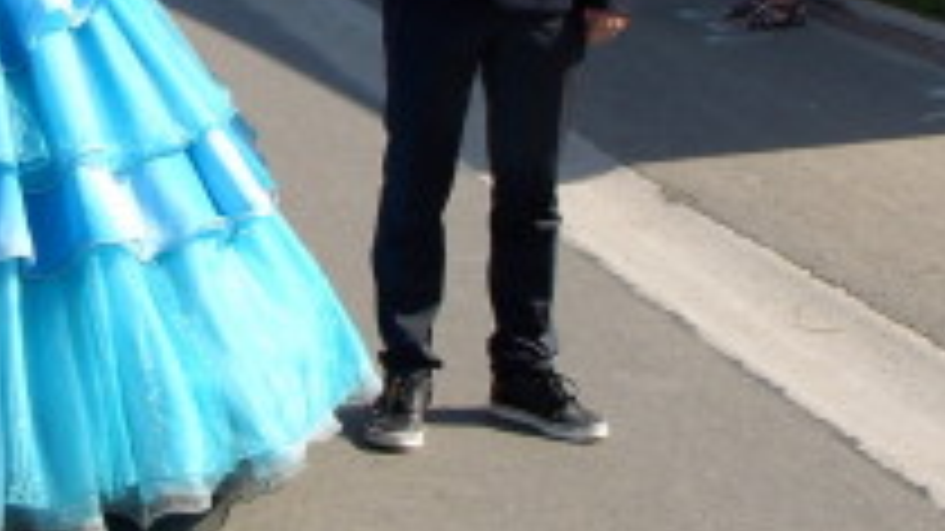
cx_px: 198
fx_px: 3056
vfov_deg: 9.8
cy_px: -54
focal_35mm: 122
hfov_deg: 17.4
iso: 70
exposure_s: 1/210
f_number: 5
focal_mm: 7.5
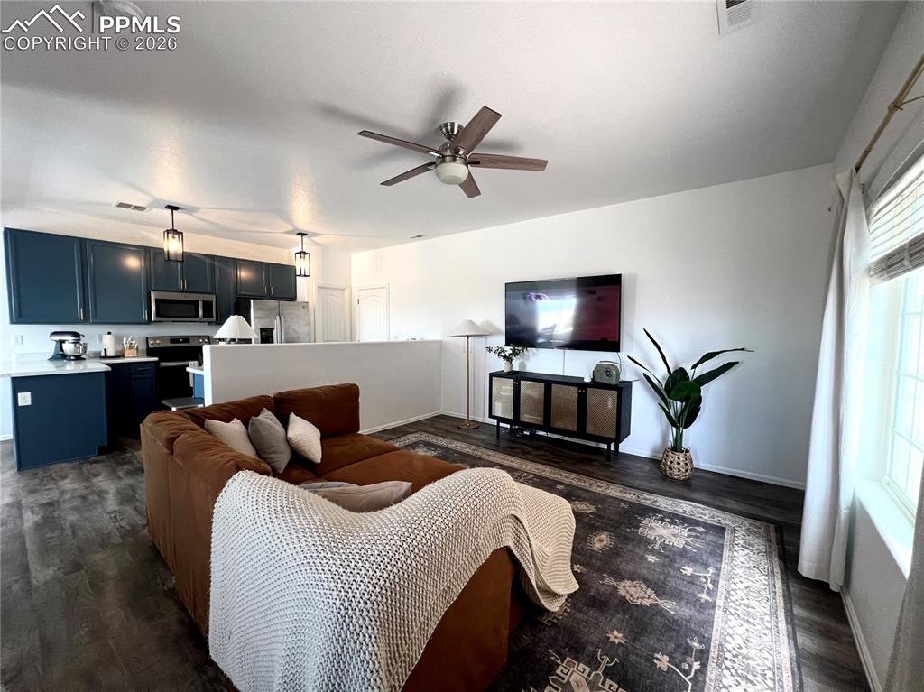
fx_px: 347
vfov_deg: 89.9
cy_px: 346
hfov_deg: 106.2
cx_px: 462
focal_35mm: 13
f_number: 1.8
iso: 200
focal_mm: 1.57
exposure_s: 1/120
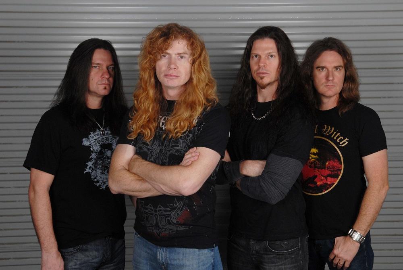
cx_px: 202
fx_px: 639
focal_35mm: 57
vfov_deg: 23.8
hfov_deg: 35.0
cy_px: 135
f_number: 13
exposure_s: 1/80
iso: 250
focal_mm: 38
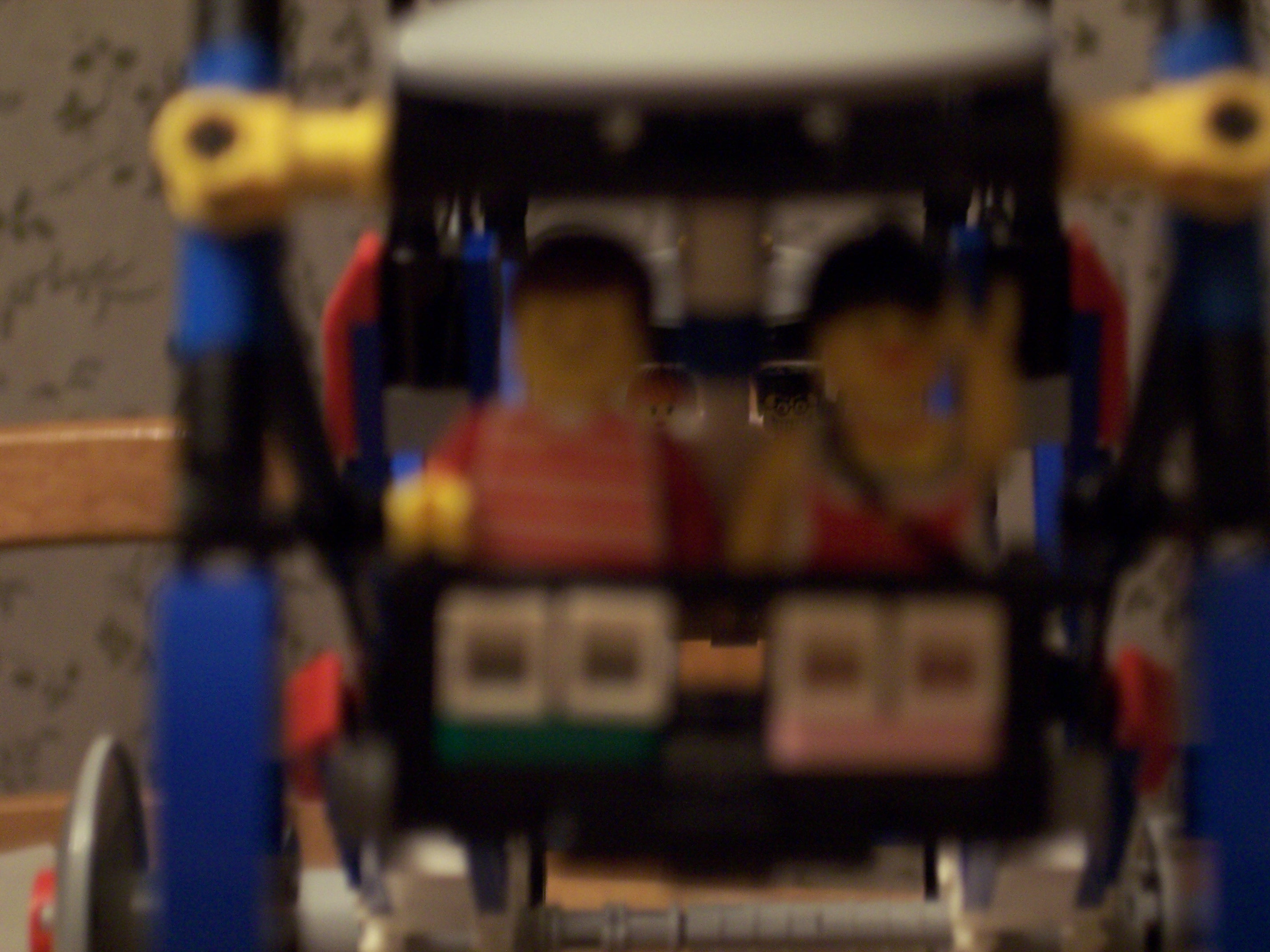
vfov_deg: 12.7
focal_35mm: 117
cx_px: 635
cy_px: 476
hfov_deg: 16.8
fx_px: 4293
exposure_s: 1/8
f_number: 4.8
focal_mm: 24
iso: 200
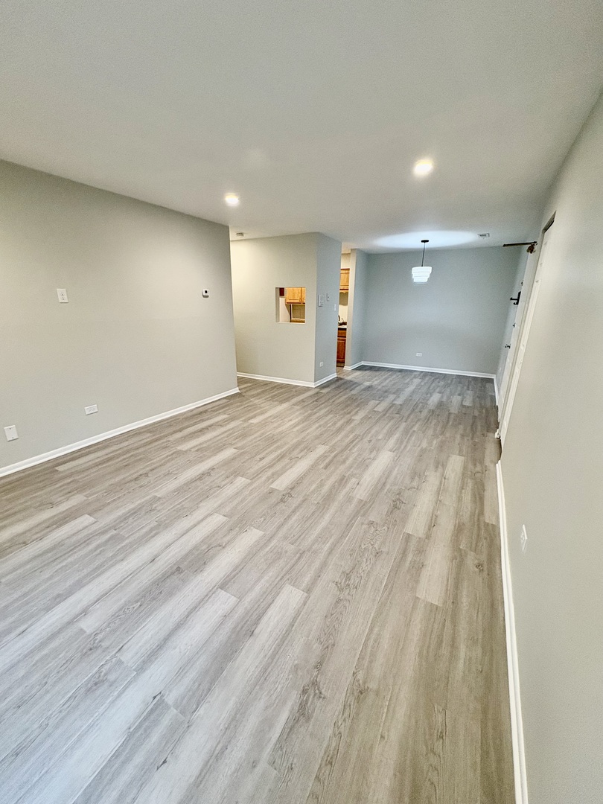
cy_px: 402
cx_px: 302
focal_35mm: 14
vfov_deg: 102.1
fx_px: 325
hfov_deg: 85.7
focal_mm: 2.22
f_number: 2.2
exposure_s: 1/60
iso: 250
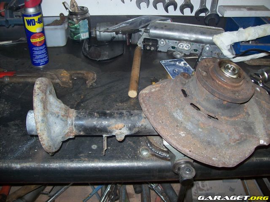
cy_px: 101
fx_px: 281
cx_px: 135
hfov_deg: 51.4
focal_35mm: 36
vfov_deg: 39.7
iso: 80
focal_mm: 6
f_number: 2.7
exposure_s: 1/64
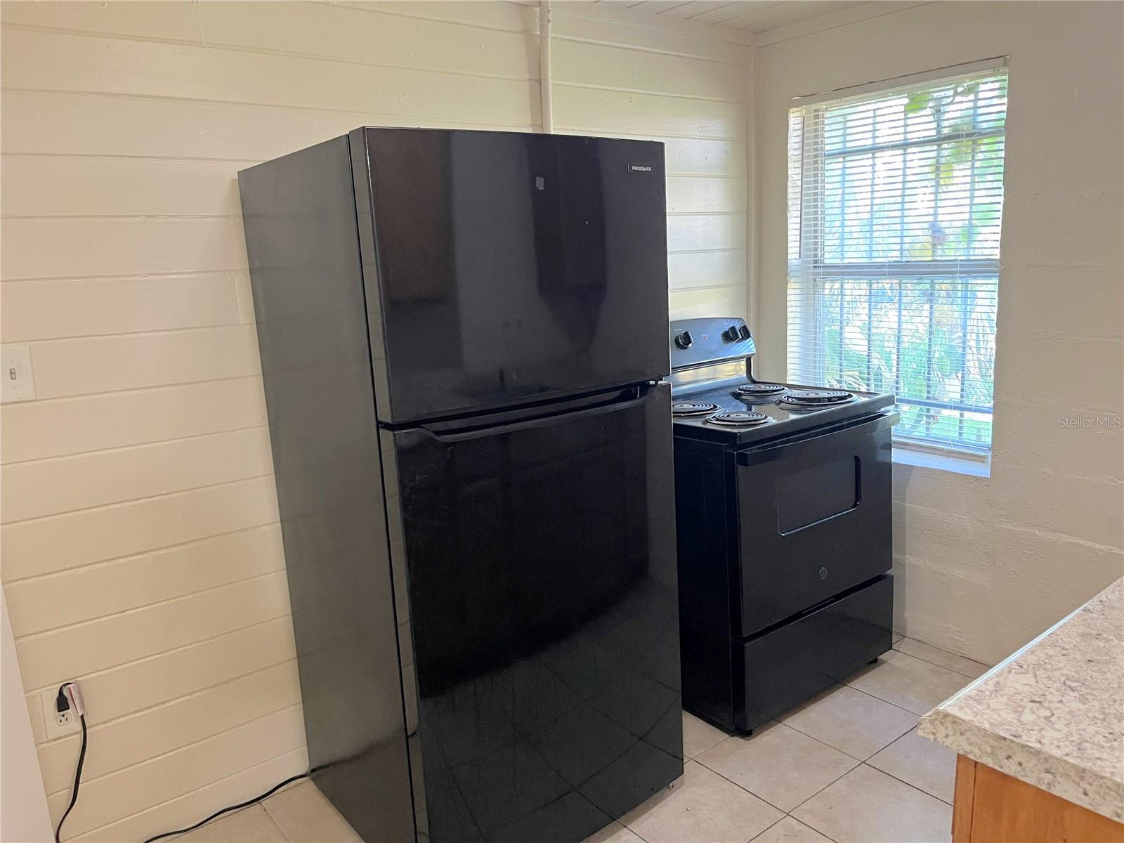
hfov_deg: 67.3
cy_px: 422
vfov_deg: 53.1
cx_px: 562
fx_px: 844
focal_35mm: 26
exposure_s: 1/60
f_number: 1.6
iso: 400
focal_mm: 5.1
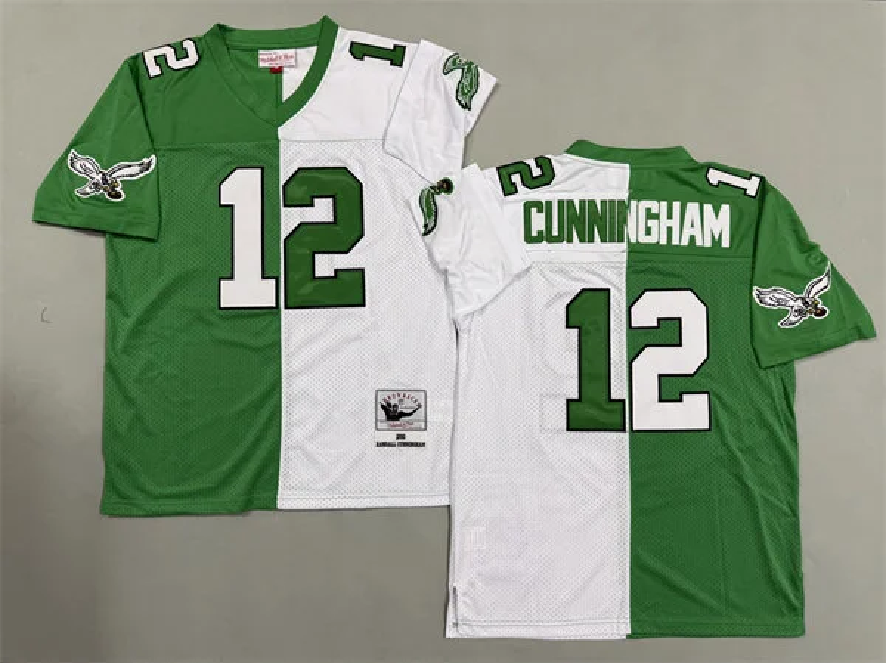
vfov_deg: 56.7
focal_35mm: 24
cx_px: 443
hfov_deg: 71.6
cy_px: 332
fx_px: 614
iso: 200
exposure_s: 1/100
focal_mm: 6.76
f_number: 1.78
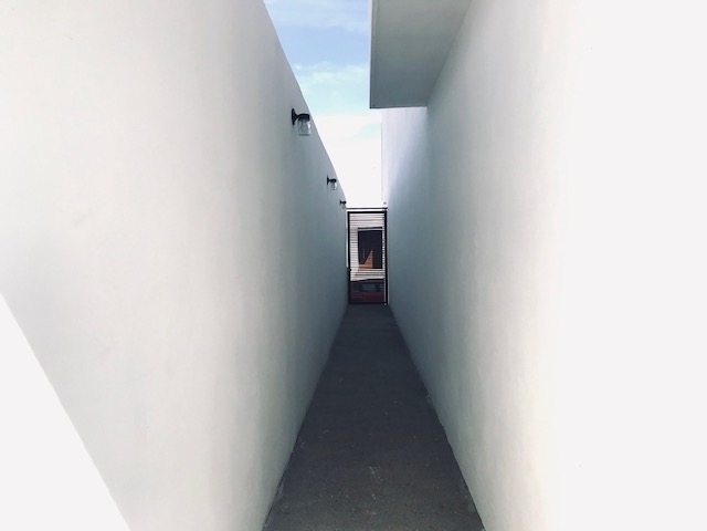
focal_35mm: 28
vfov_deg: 49.7
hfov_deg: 63.4
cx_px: 354
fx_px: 572
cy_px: 266
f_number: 1.8
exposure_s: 1/2457
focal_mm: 3.99
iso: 20
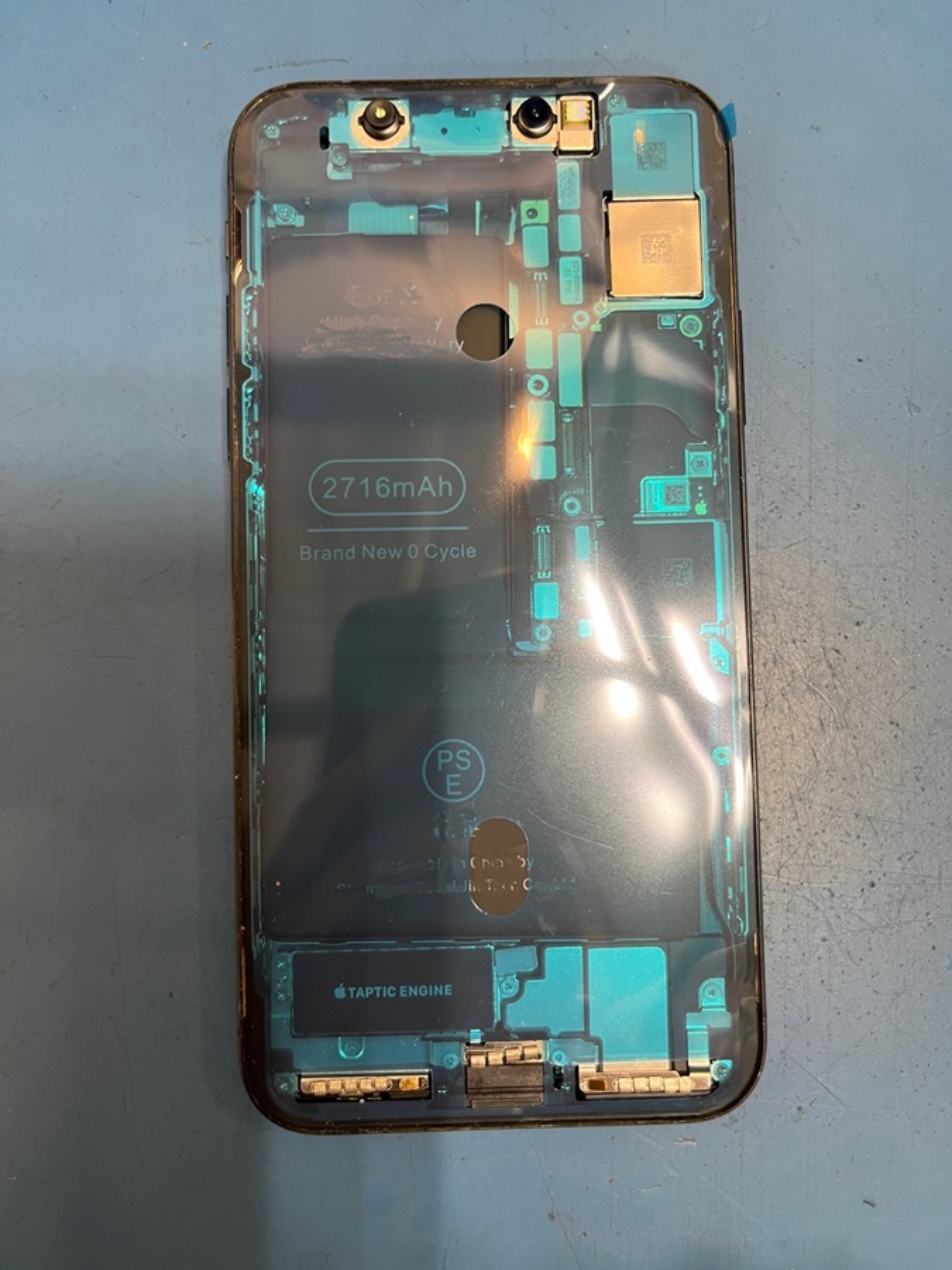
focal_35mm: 26
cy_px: 635
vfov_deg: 67.3
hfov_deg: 53.1
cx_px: 476
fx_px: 953
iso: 125
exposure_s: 1/50
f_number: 1.6
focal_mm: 5.1
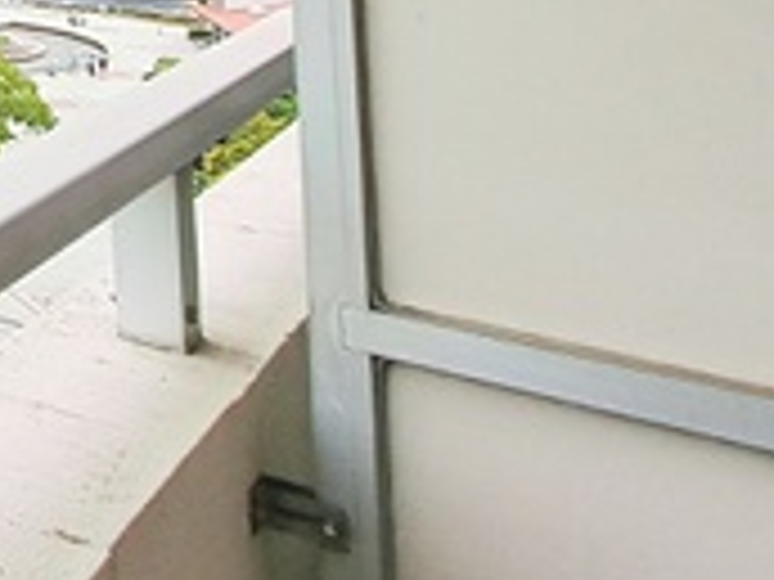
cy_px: -259
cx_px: -774
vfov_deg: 23.0
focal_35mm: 53
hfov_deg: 19.4
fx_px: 1185
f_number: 2.2
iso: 50
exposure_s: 1/1866
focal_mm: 1.74
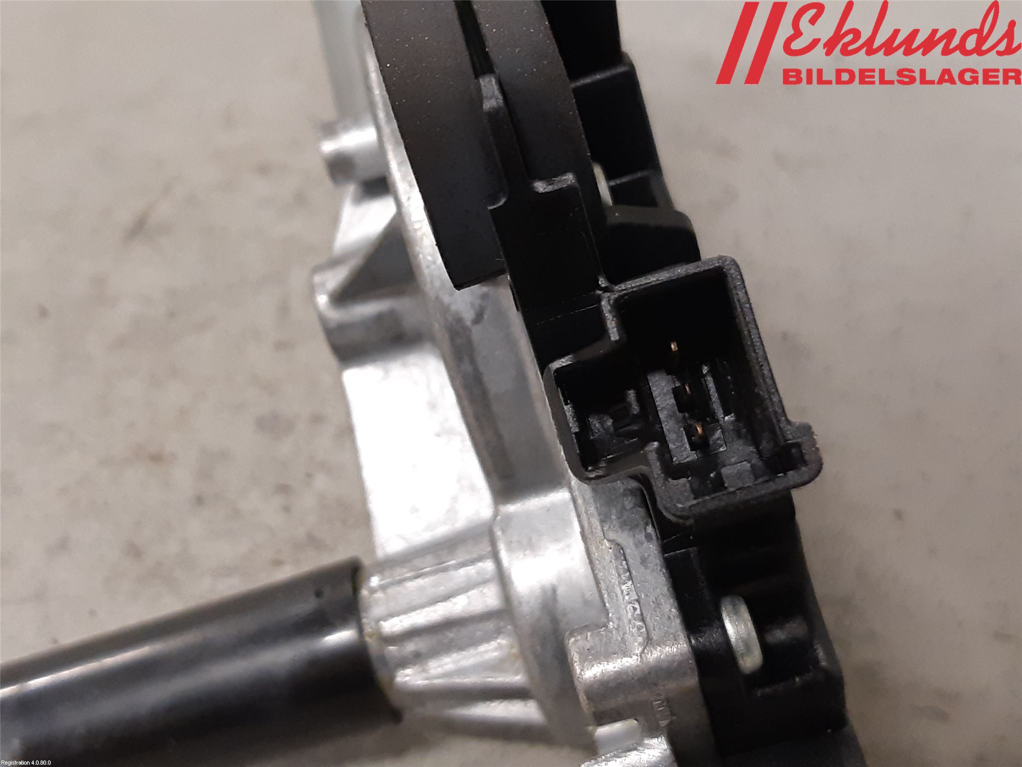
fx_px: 768
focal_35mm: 26
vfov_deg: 53.1
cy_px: 384
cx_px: 511
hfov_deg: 67.3
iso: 200
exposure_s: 1/50
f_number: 1.7
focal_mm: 3.93
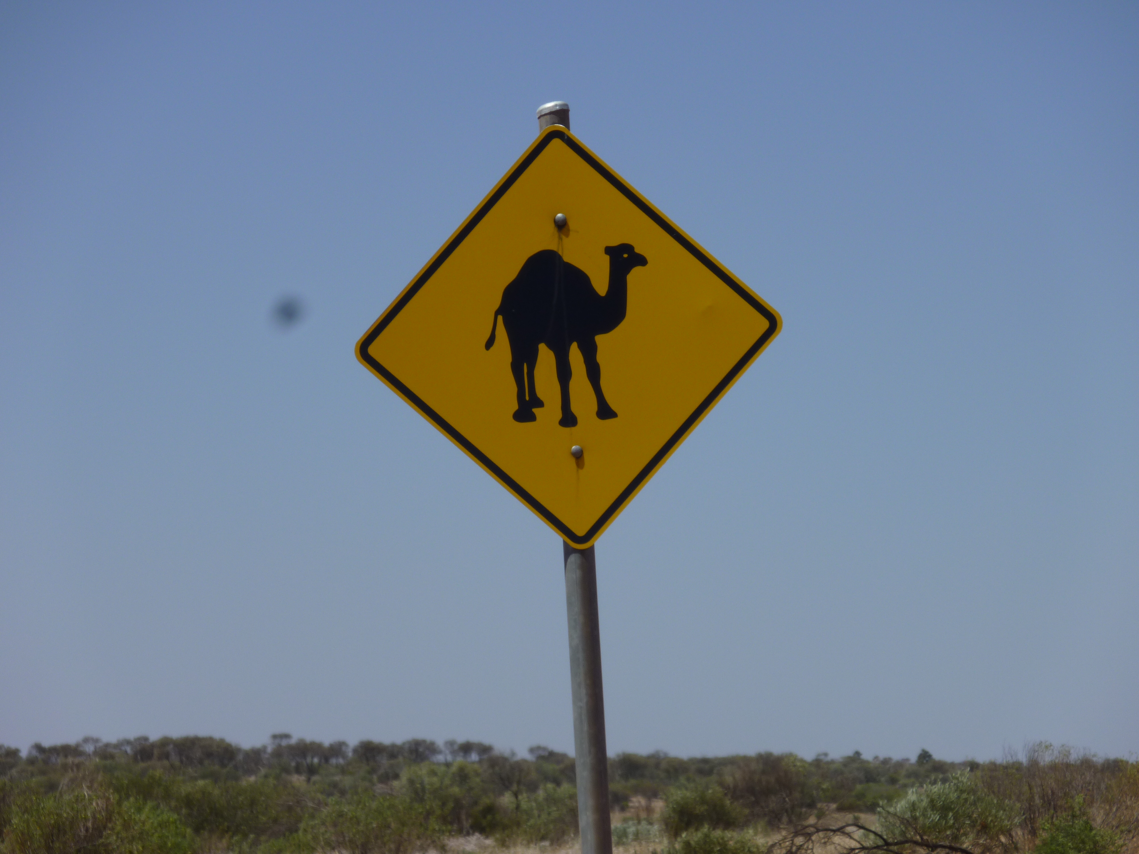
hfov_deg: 11.3
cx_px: 570
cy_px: 427
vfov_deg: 8.5
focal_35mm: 175
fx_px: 5758
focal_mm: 31.4
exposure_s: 1/500
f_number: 5.8
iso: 80
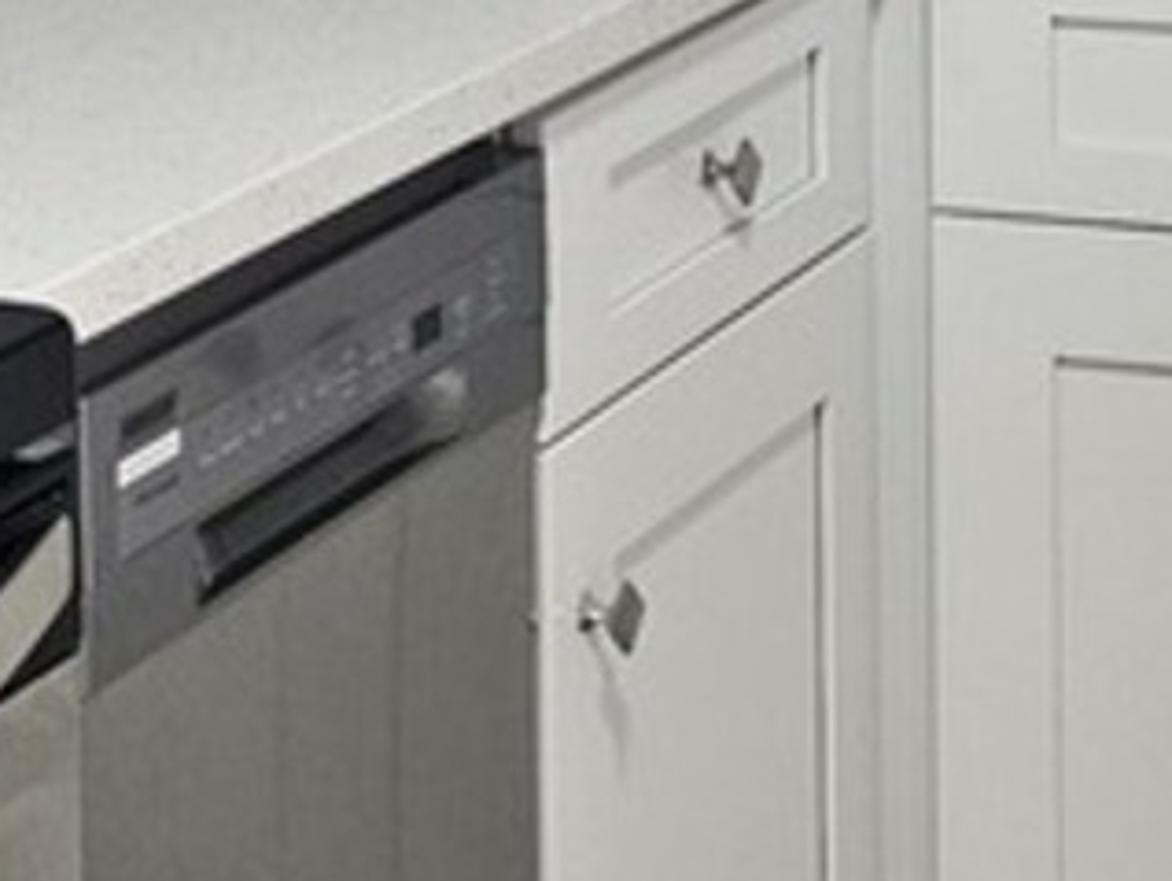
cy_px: -899
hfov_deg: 18.6
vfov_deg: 12.5
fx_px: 3524
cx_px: 1008
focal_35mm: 104
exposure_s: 1/170
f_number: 1.8
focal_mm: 5.4
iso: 320
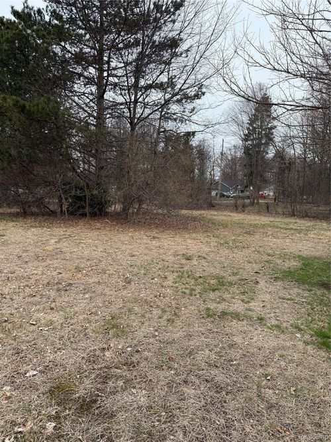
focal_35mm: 24
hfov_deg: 56.8
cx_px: 166
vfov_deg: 71.6
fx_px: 306
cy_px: 221
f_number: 1.78
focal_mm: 6.76
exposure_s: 1/2053
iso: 80
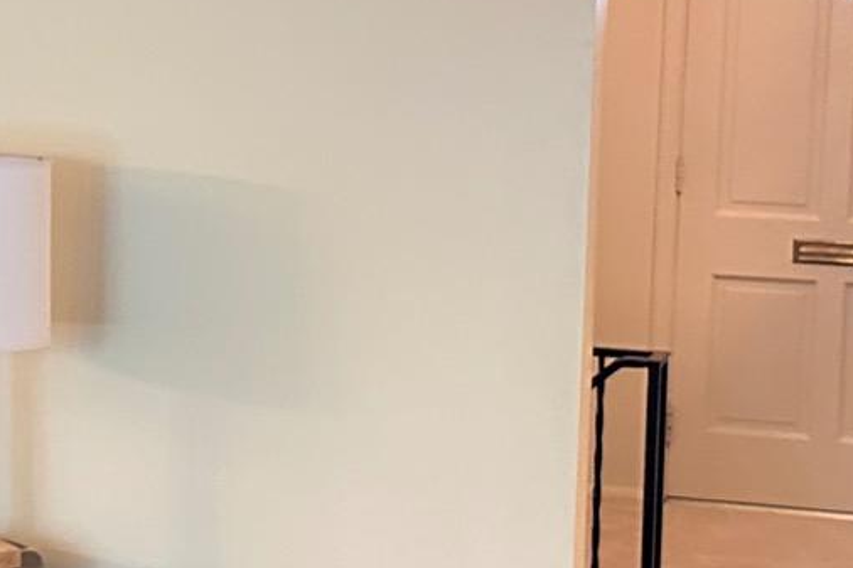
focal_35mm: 101
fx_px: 2392
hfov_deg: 20.1
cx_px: 253
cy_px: 246
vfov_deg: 13.5
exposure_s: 1/40
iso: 800
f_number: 1.78
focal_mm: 6.86
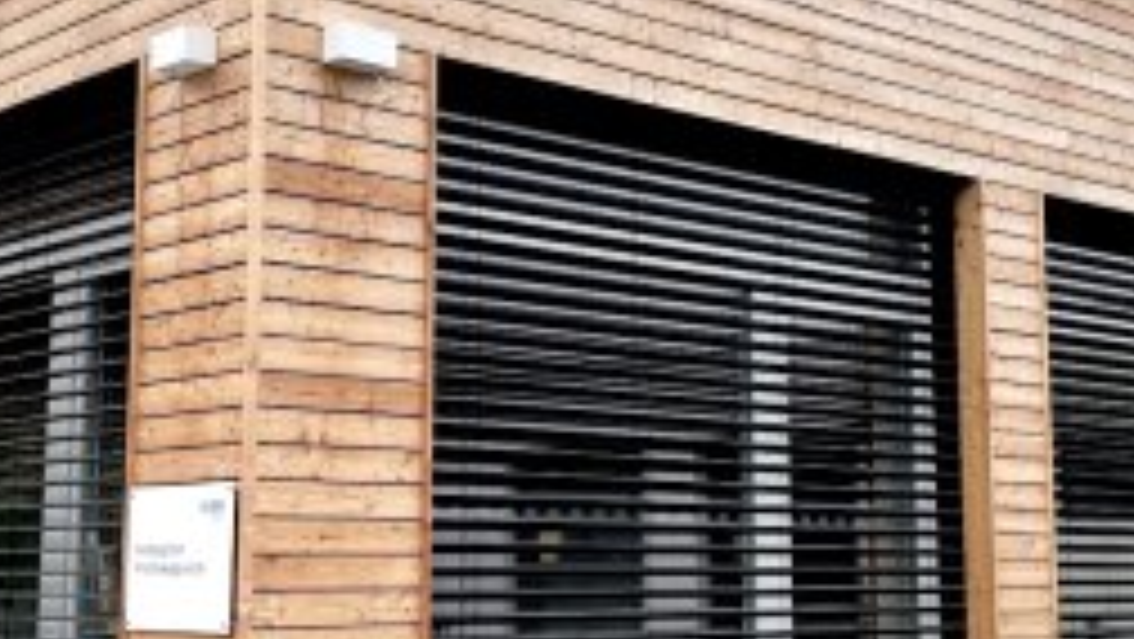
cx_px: 612
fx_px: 1895
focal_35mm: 63
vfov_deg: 19.1
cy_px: 292
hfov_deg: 33.3
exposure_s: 1/1092
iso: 32
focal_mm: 4.2
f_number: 1.6
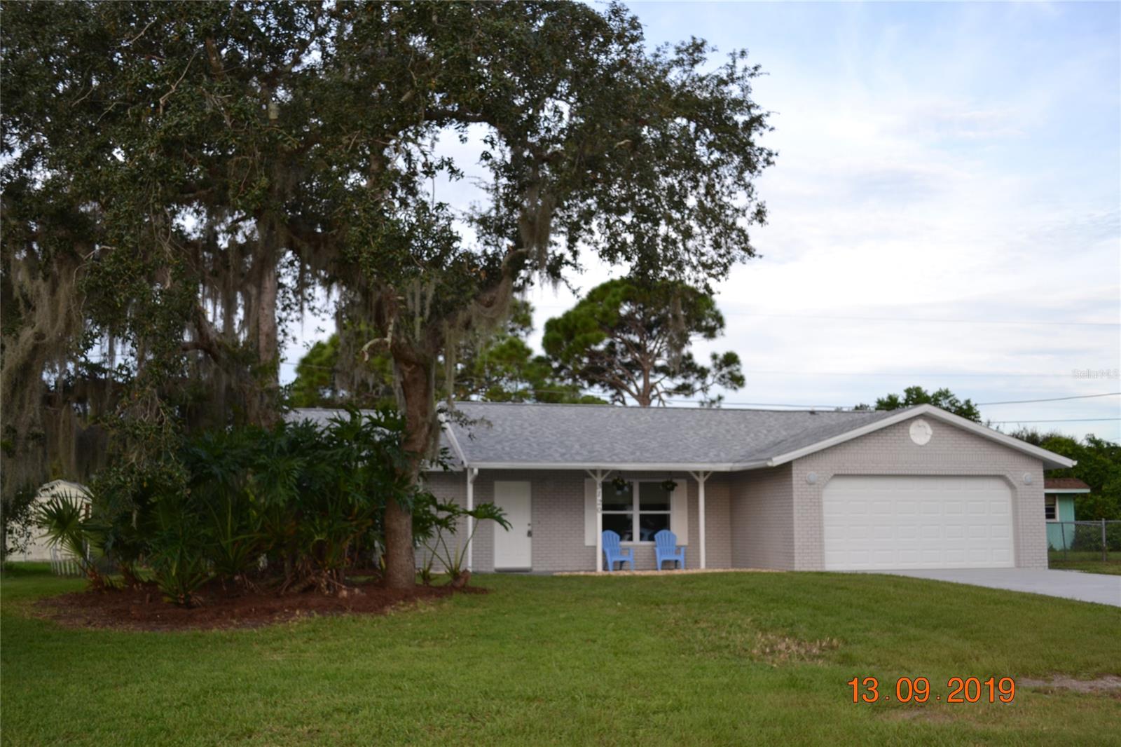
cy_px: 374
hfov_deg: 53.1
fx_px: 1121
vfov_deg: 36.9
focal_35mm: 36
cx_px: 560
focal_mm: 24
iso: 100
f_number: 4
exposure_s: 1/125
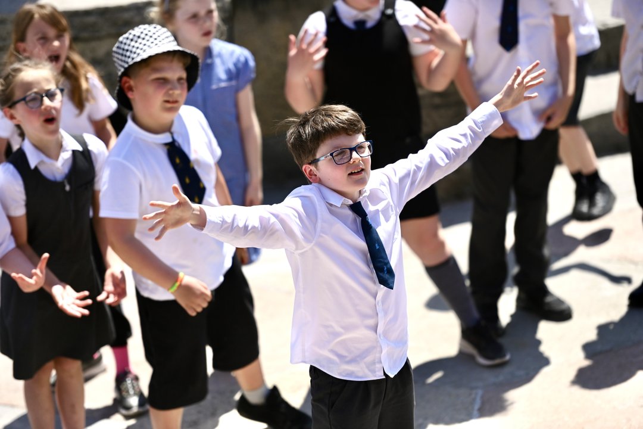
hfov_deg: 11.4
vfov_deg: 7.6
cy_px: 214
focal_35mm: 180
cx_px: 322
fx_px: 3215
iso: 450
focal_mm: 180
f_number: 2.8
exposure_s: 1/8000
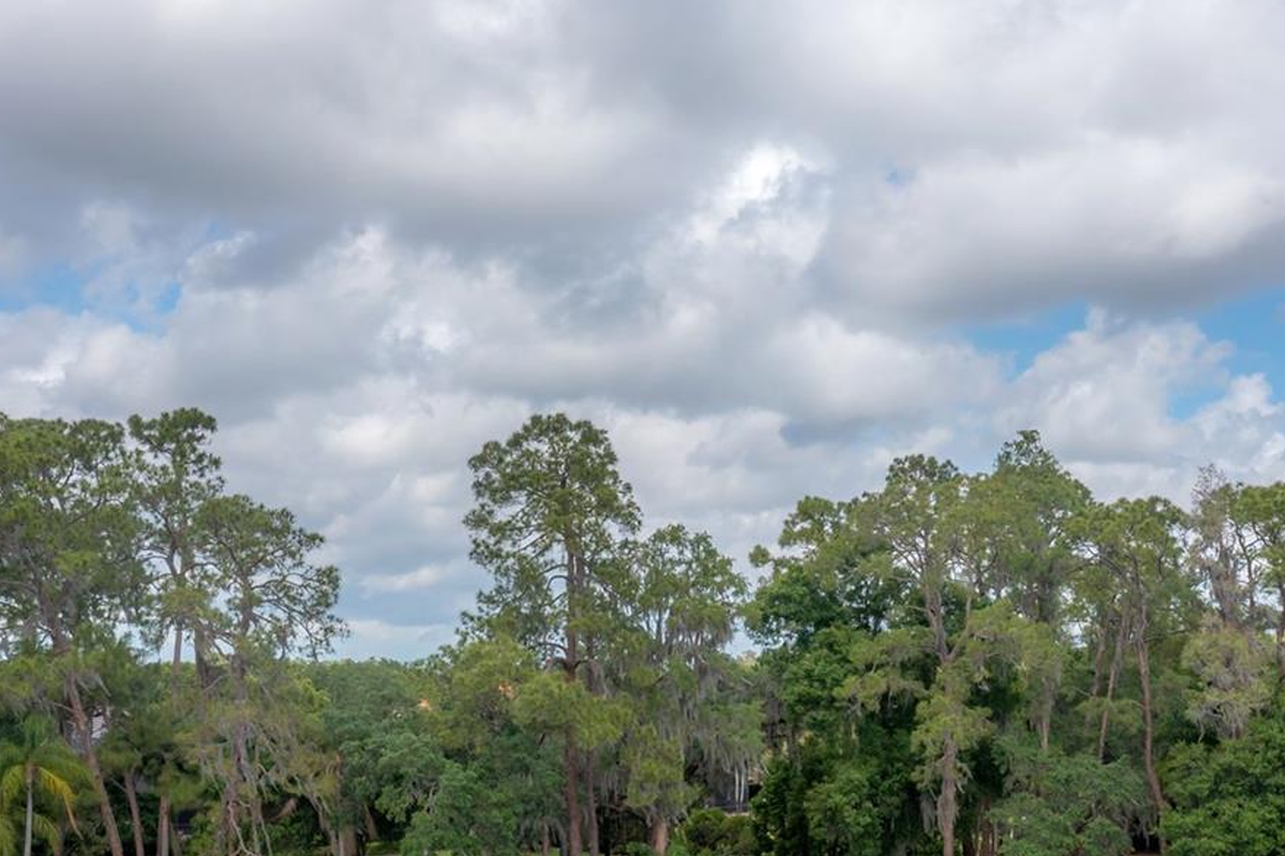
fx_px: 1820
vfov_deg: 26.3
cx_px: 757
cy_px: 566
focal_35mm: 51
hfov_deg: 38.8
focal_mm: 10.26
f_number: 6.3
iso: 100
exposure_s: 1/500
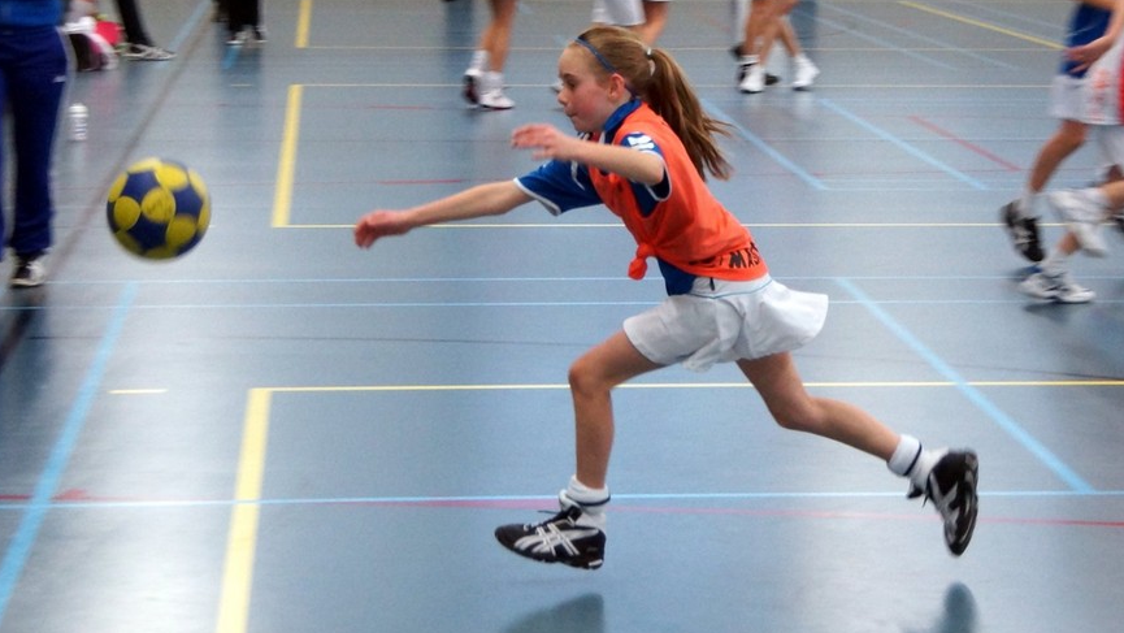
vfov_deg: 14.4
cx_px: 626
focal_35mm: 84
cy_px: 209
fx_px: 2493
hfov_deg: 25.4
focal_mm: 45
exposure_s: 1/160
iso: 1250
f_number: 4.5
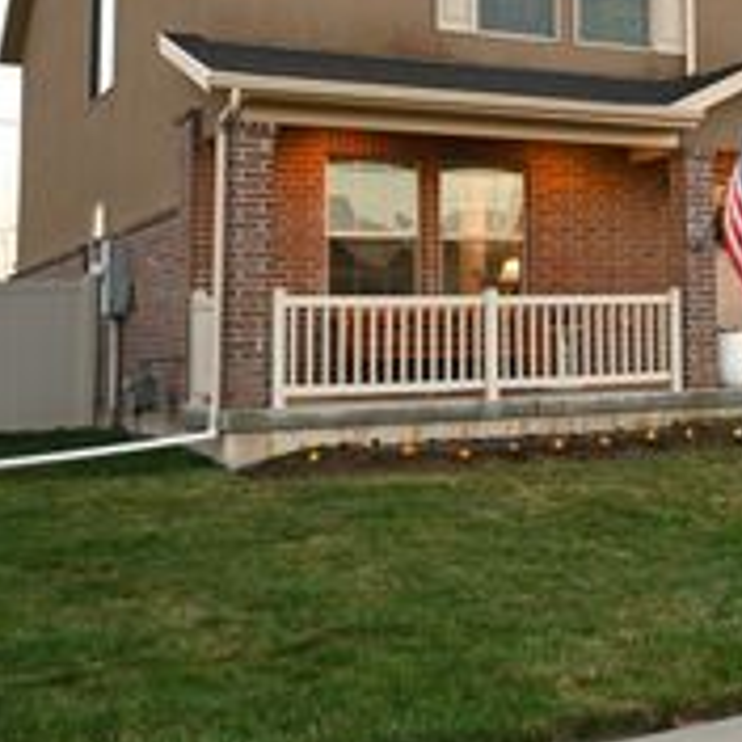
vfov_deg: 26.3
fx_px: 1576
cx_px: 970
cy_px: 217
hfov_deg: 23.4
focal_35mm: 65
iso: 100
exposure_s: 2
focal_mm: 27
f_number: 16
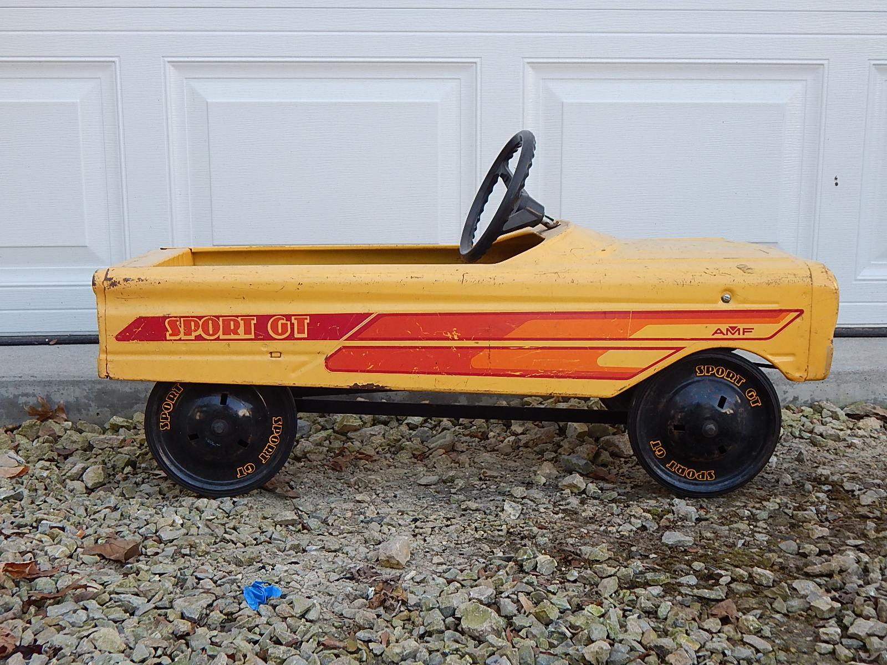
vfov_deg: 33.6
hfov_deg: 43.9
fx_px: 1102
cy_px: 332
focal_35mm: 43
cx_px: 444
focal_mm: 7.7
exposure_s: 1/125
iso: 125
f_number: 3.6
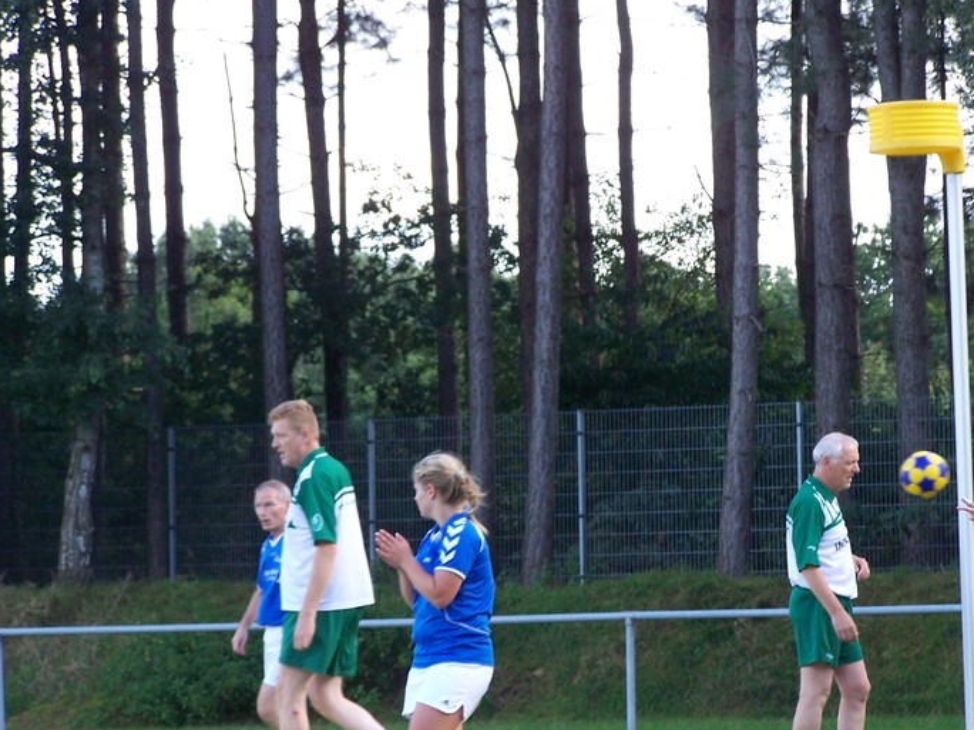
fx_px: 5853
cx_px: 621
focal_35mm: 208
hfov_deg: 9.5
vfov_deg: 7.1
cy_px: 438
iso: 160
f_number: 3.3
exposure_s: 1/250
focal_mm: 23.1
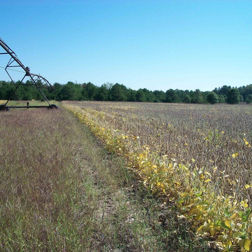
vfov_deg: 43.9
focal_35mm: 38
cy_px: 125
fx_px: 313
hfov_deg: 43.9
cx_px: 123
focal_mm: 5.7
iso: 80
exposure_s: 1/320
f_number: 5.5
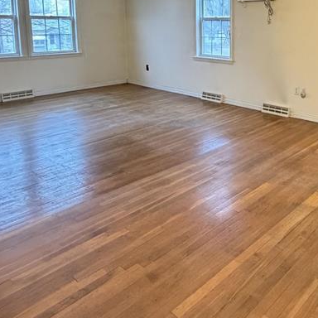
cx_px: 249
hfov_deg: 47.3
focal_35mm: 33
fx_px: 343
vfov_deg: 47.2
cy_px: 66
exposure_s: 1/60
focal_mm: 2.22
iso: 640
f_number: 2.2
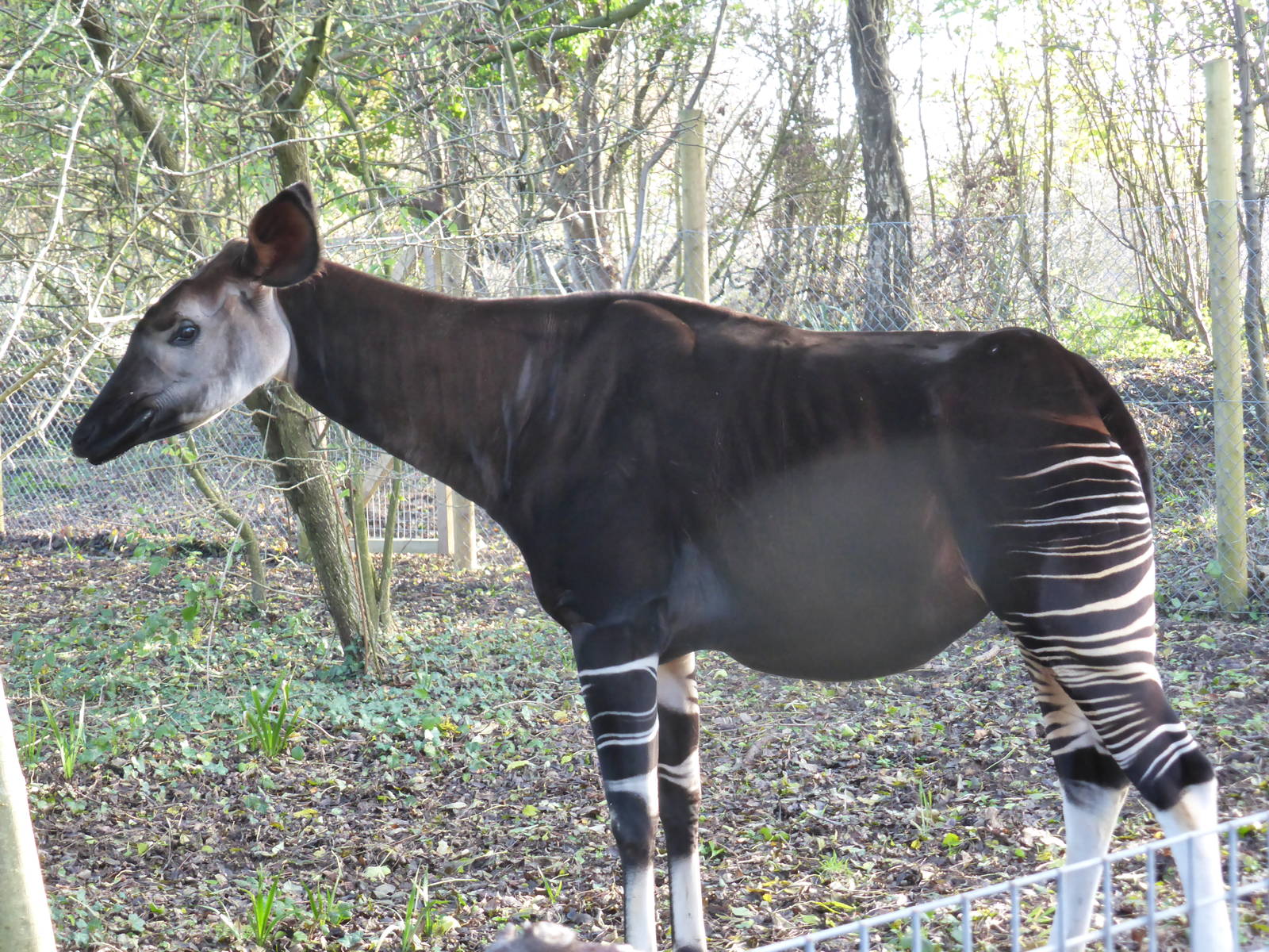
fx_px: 2896
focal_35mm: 79
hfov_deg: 24.7
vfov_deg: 18.7
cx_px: 634
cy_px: 476
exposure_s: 1/40
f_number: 5
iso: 400
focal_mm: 13.3
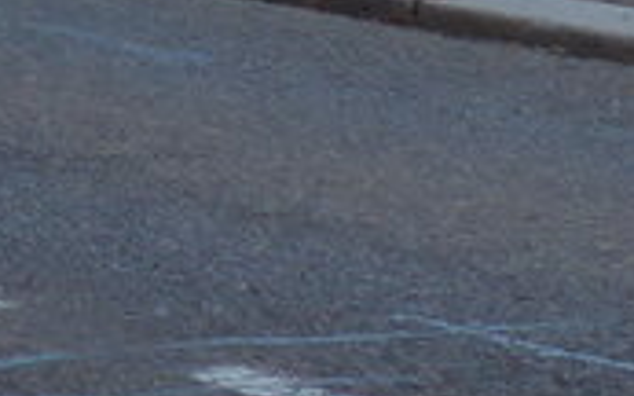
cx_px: -1224
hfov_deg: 5.0
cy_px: -953
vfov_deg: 3.2
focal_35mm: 404
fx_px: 6978
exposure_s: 1/160
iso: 80
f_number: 3.4
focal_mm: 11.3
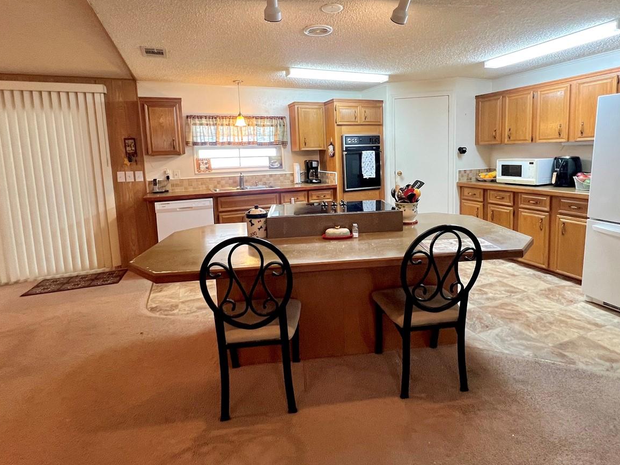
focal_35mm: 18
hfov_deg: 87.6
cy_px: 190
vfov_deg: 71.0
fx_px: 322
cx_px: 335
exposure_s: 1/60
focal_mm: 1.57
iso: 200
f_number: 1.8
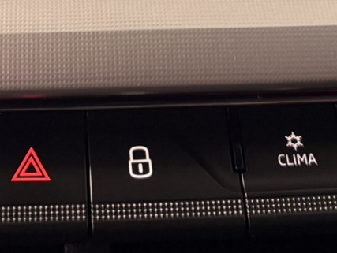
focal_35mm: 115
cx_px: 98
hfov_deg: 17.0
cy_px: -270
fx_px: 1121
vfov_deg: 11.5
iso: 200
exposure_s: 1/71
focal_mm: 6.76
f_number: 1.78
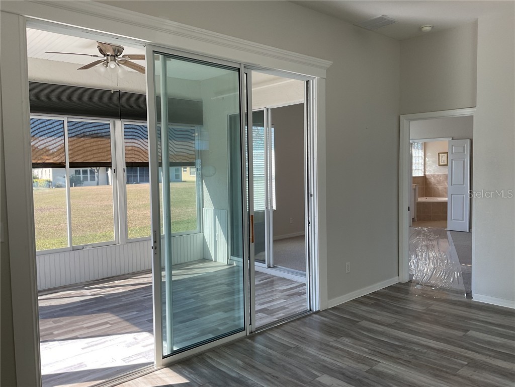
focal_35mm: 29
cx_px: 258
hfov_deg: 61.7
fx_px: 431
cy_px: 194
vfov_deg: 48.2
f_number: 1.8
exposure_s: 1/120
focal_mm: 3
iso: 25
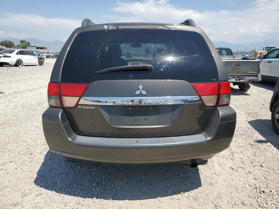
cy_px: 104
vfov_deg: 53.1
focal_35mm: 26
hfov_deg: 67.3
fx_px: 210
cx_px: 140
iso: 50
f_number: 1.5
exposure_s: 1/3333
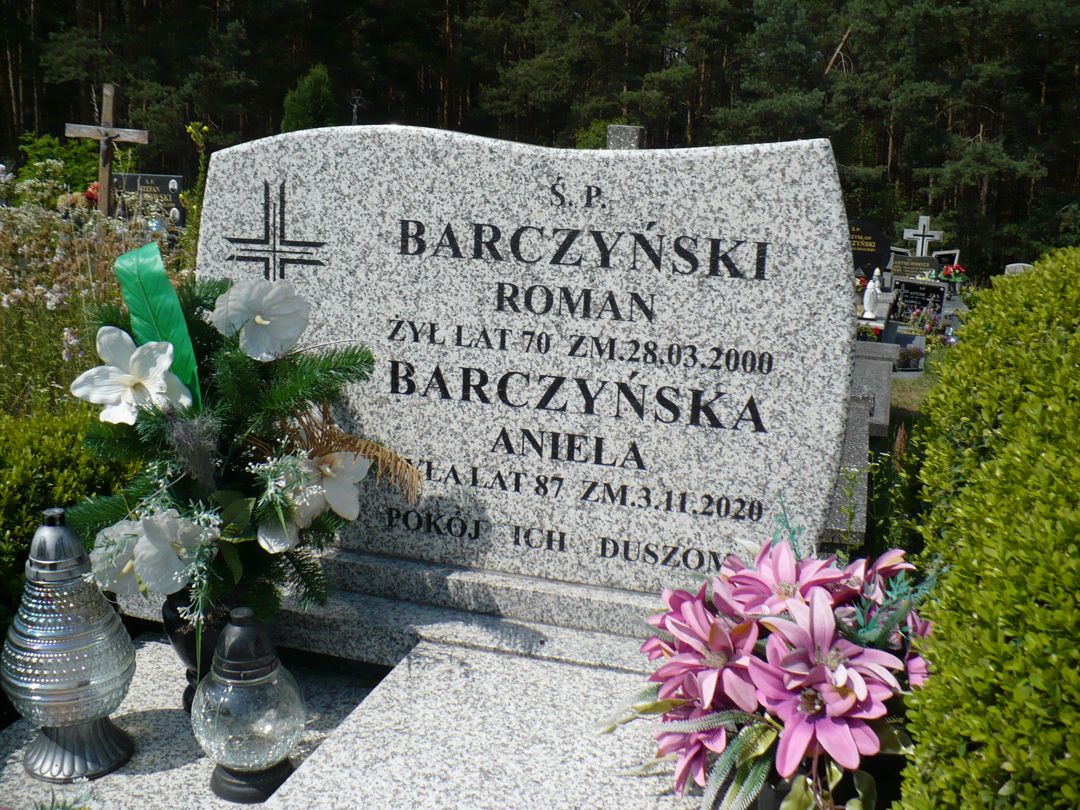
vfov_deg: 38.7
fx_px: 1154
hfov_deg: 50.1
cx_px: 540
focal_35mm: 37
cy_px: 405
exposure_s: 1/320
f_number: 8
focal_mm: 6.1
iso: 100
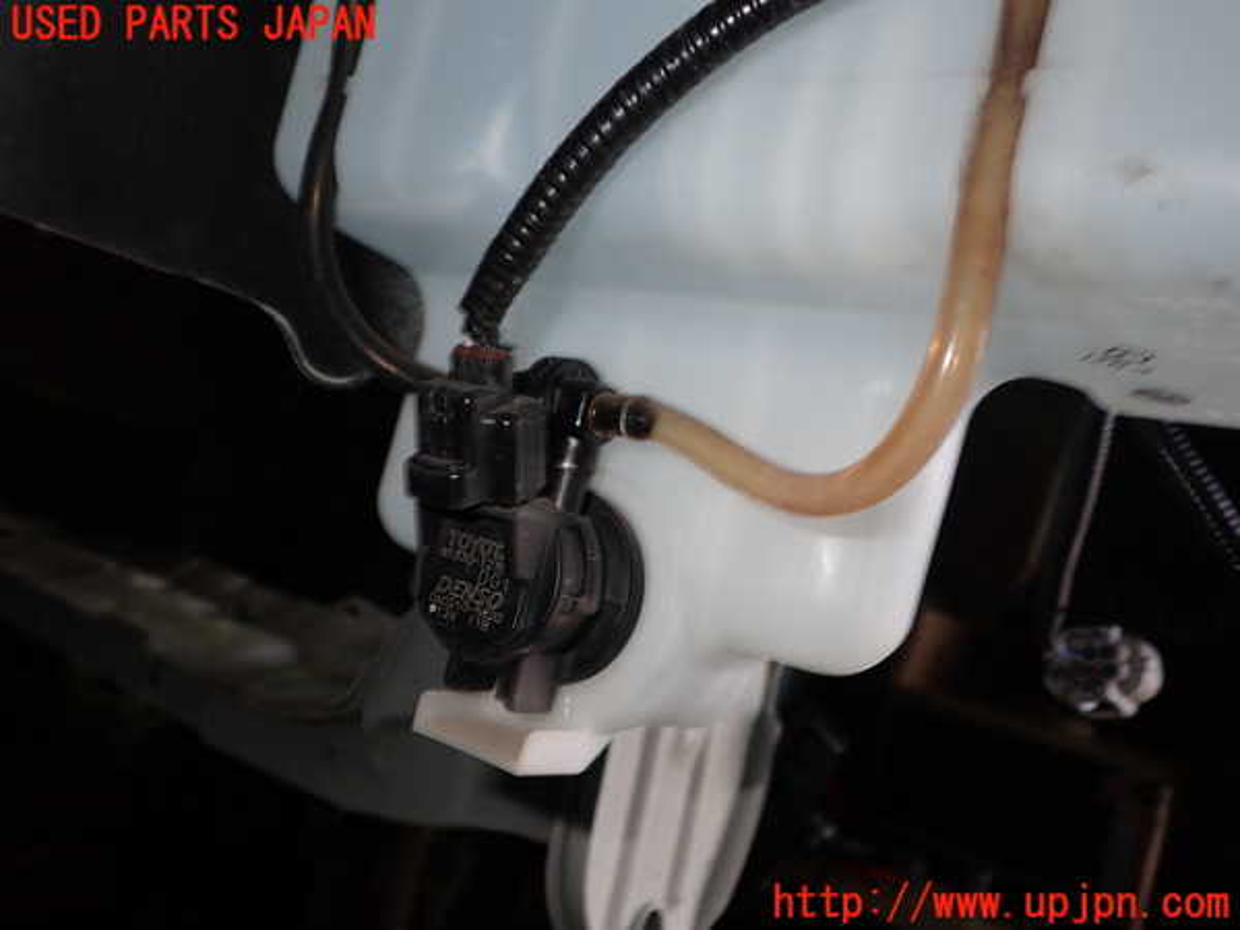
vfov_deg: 46.8
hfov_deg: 60.0
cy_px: 465
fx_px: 1075
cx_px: 620
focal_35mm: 30
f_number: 6.3
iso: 100
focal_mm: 5.4
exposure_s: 1/30
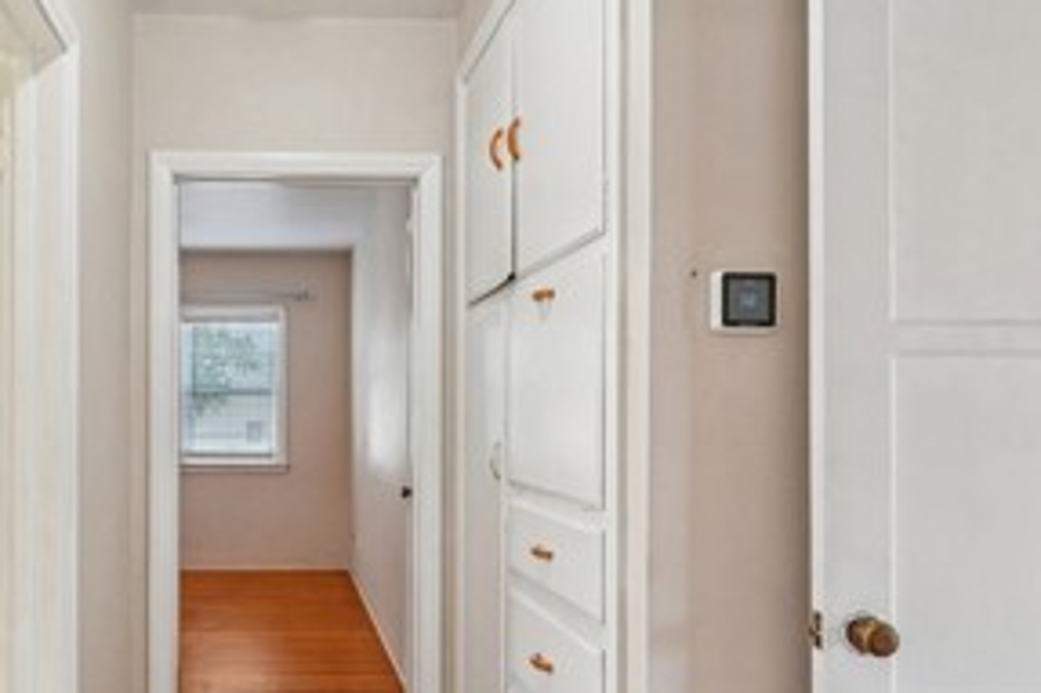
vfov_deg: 44.7
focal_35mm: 29
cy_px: 406
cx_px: 319
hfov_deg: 61.6
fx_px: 838
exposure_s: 1/15
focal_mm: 13
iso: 400
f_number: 8
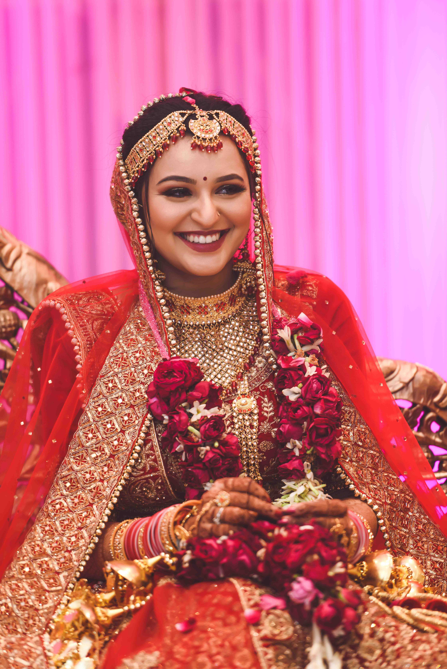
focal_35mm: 200
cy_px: 334
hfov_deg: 6.9
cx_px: 224
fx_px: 3722
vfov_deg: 10.3
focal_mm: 200
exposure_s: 1/125
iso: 400
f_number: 2.8
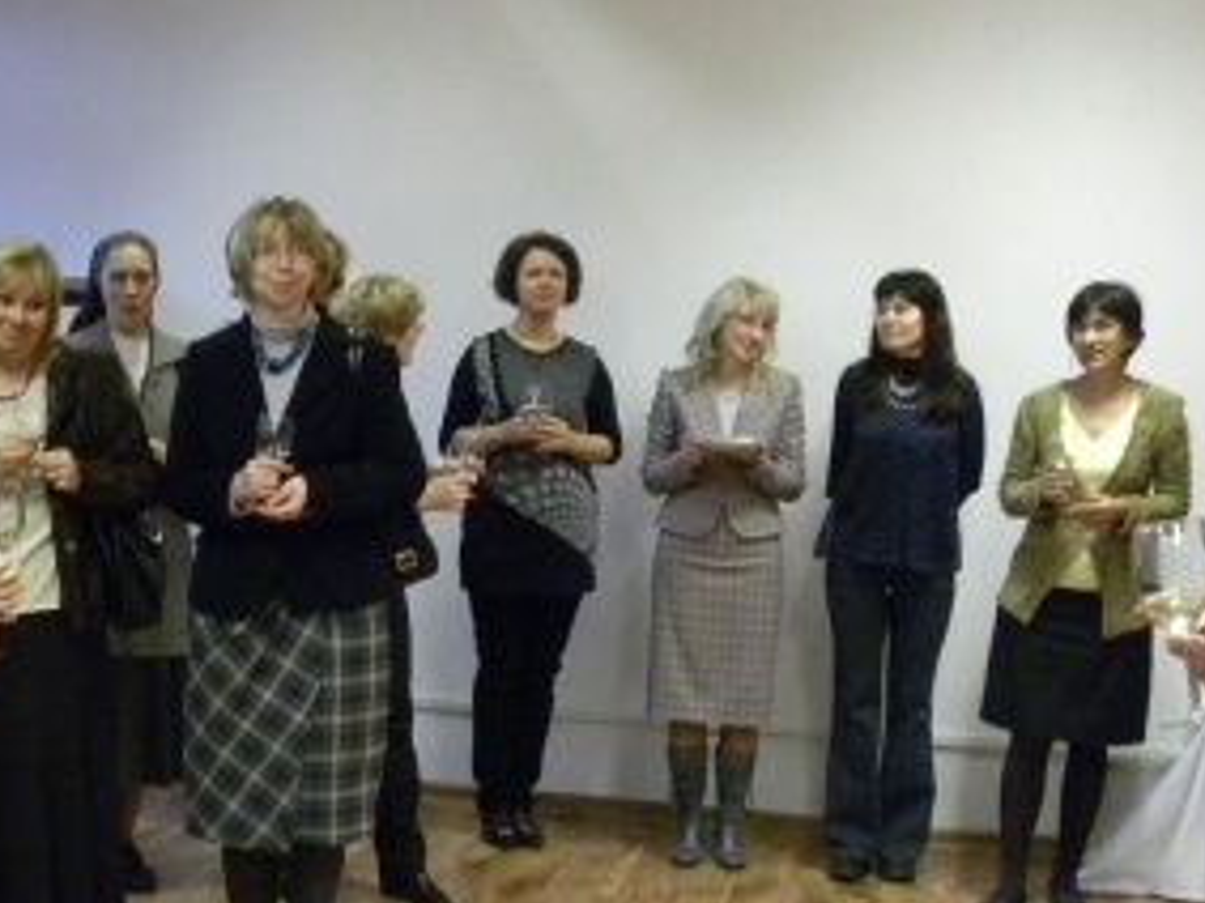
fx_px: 2401
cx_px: 264
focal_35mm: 69
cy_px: 503
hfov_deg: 27.7
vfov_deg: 21.3
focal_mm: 4.6
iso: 400
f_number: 2.8
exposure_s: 1/30.5
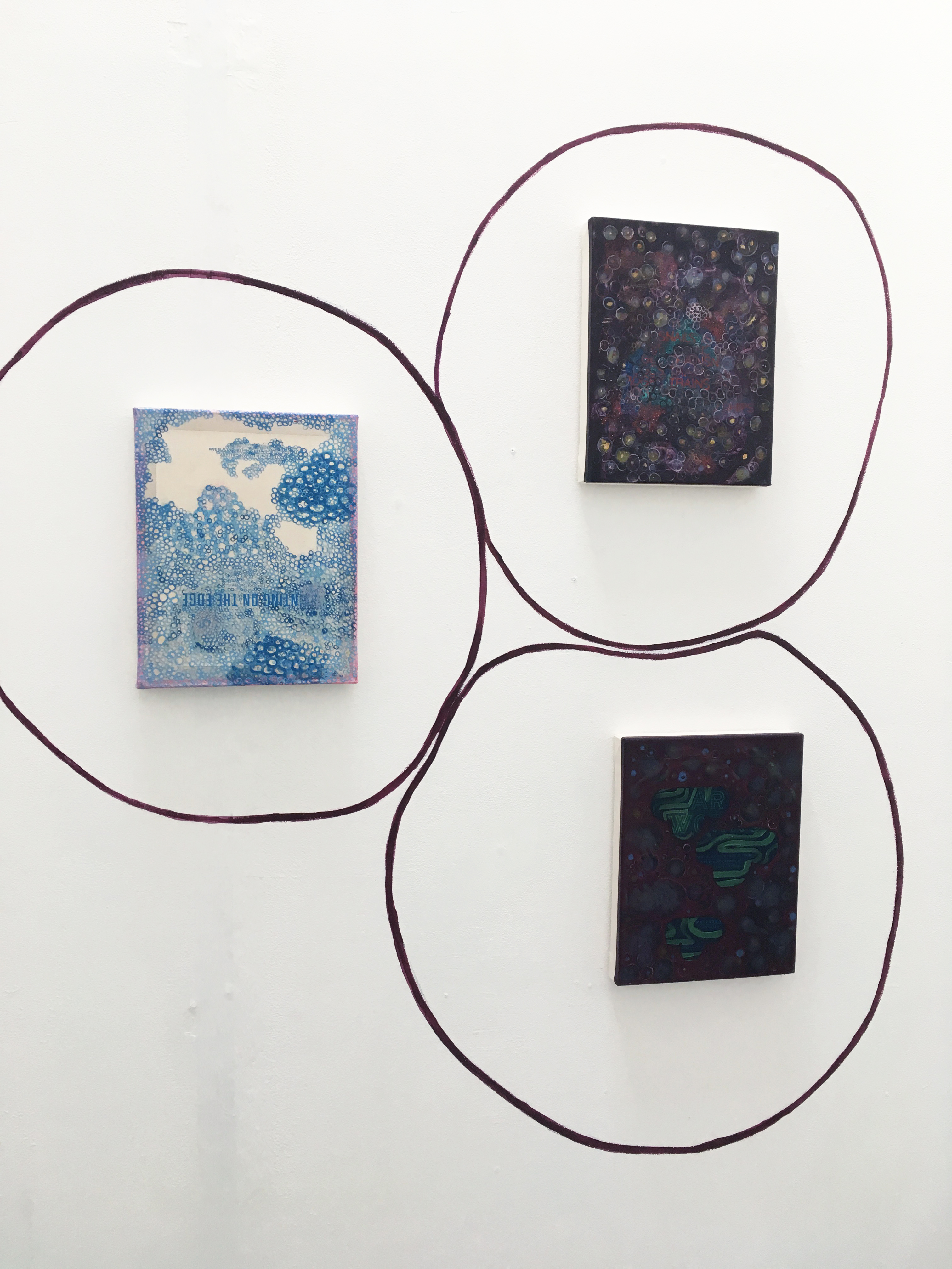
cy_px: 634
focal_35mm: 29
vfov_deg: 61.7
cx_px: 476
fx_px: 1063
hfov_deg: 48.2
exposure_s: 1/33
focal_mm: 4.15
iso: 32
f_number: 2.2
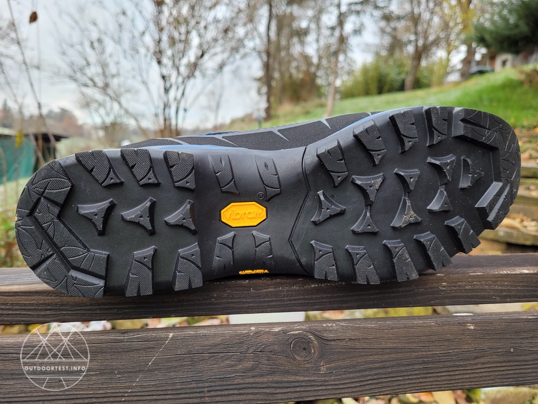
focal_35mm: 26
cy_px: 202
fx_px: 404
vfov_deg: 53.1
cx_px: 269
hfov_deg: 67.3
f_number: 1.8
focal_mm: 5.4
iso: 40
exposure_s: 1/184
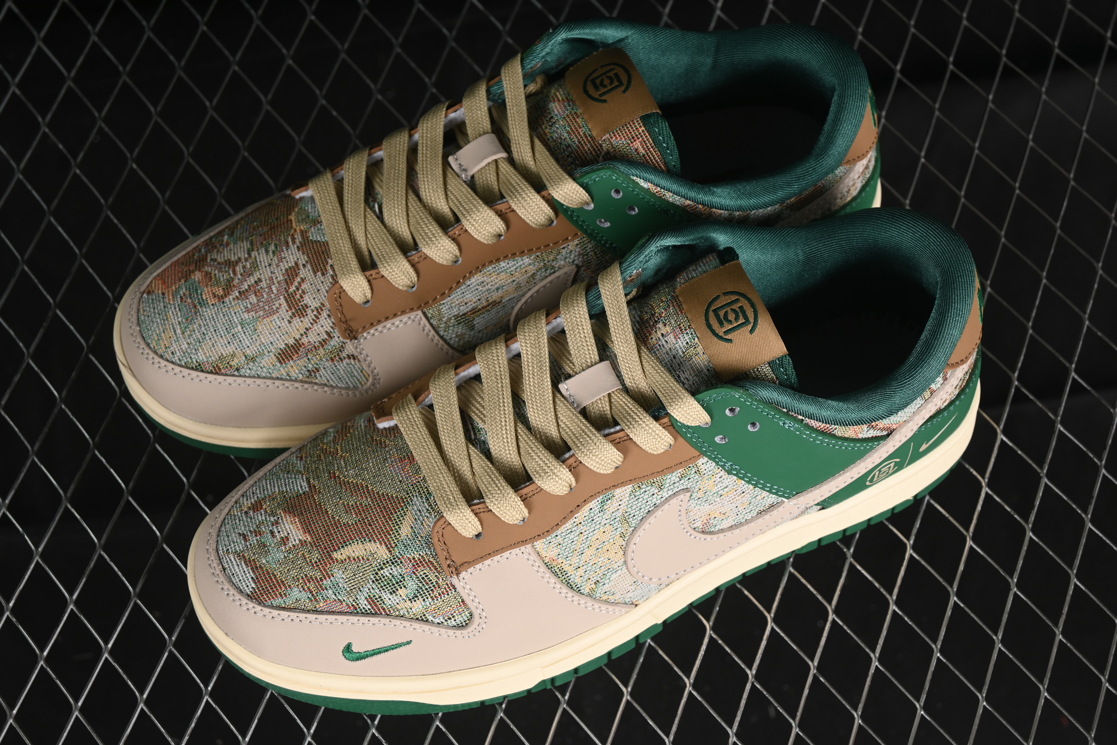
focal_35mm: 75
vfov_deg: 18.2
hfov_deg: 27.0
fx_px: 2327
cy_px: 372
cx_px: 558
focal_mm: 50
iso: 160
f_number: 7.1
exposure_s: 1/80
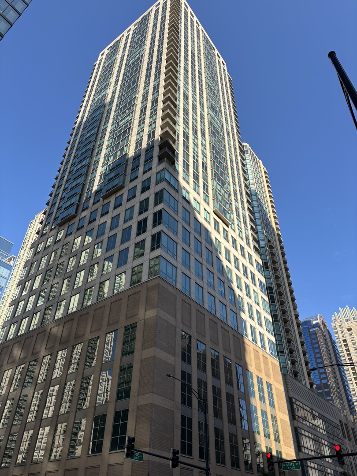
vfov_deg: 67.3
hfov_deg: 53.1
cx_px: 178
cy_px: 238
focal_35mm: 26
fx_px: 358
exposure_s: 1/1845
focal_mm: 5.96
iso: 50
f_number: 1.6
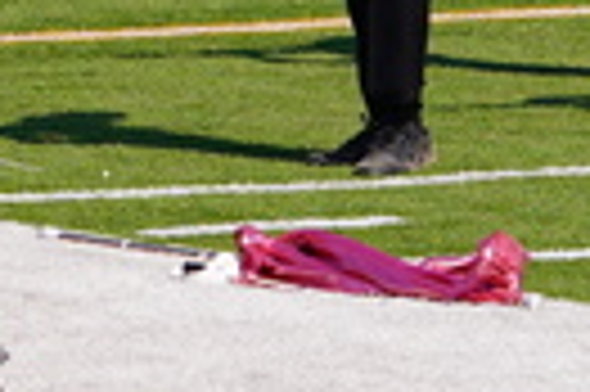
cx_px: -892
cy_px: -714
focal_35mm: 547
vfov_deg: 2.5
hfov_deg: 3.7
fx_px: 8954
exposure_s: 1/400
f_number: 6.3
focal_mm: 70
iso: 100
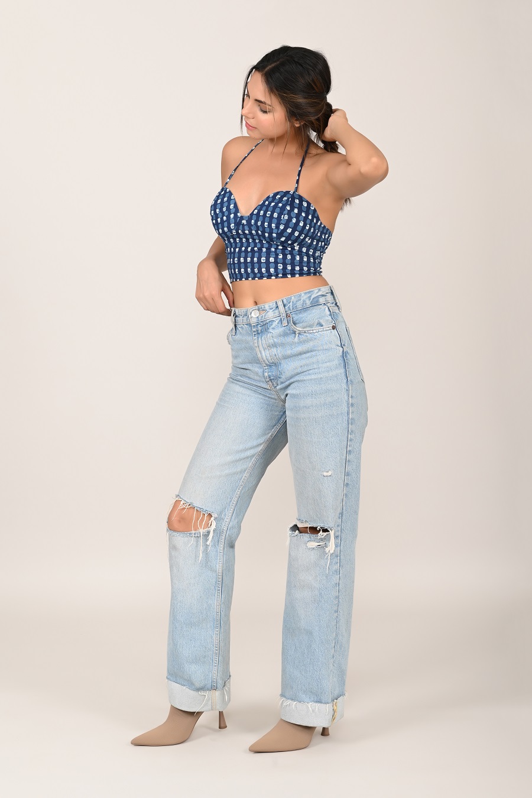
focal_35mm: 66
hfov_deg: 20.6
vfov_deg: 30.5
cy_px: 399
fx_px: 1463
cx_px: 266
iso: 200
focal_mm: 66
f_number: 9
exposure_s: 1/200
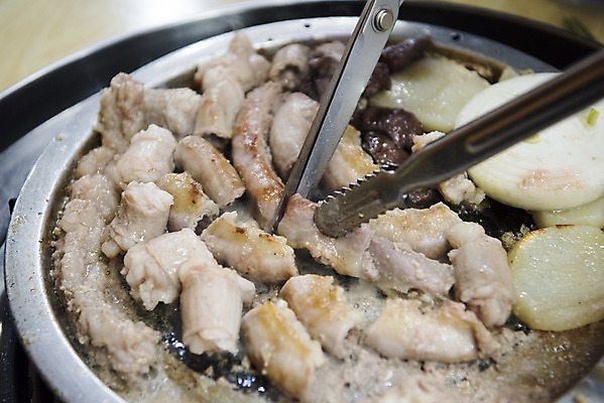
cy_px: 202
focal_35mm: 70
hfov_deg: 28.8
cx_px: 302
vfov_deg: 19.5
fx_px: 1175
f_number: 4
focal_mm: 70
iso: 1600
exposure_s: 1/125
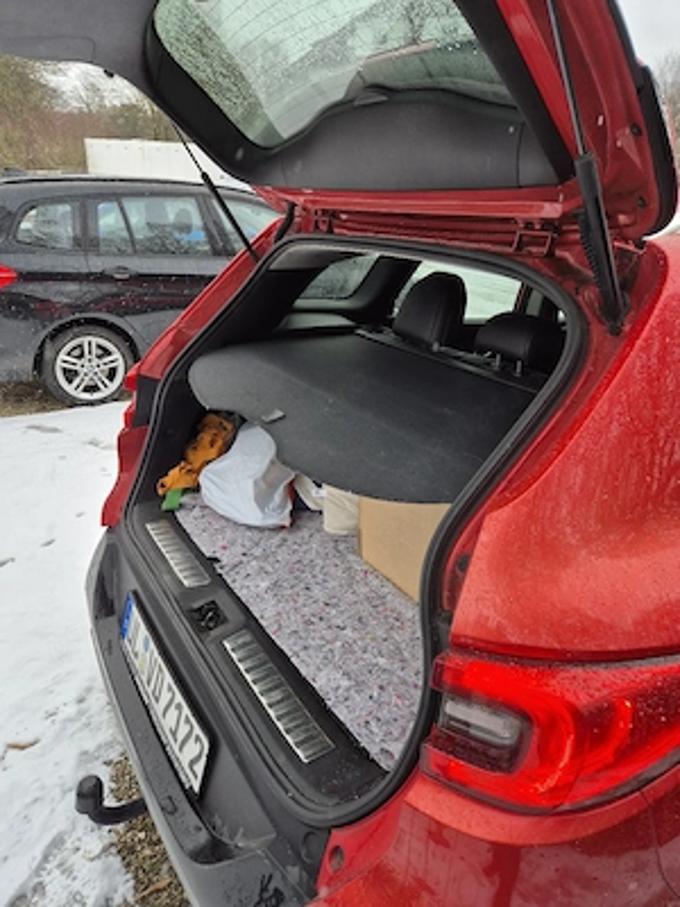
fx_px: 602
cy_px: 454
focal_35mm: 23
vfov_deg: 73.9
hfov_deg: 58.9
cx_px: 340
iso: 64
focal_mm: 5.4
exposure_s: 1/182
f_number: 1.8
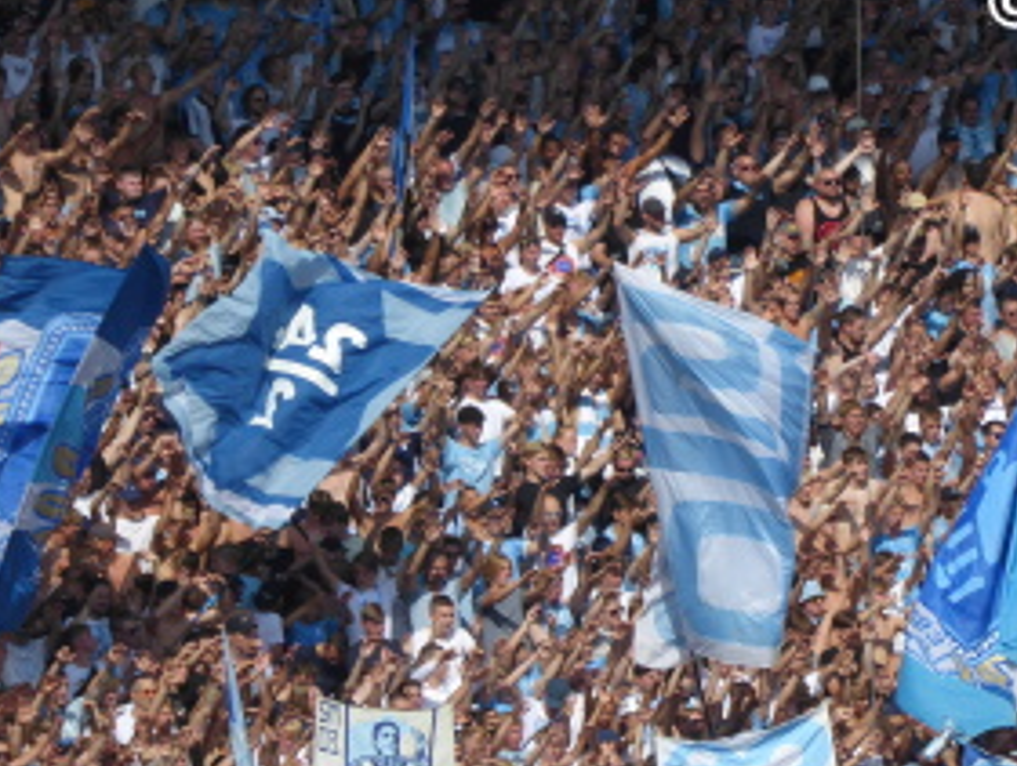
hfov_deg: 3.8
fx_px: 15215
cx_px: 799
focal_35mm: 517
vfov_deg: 2.9
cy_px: 566
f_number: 5.9
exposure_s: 1/400
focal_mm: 57.7
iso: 80
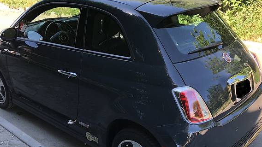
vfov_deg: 27.7
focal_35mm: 43
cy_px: 77
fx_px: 299
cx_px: 128
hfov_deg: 47.4
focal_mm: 4
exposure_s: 1/120
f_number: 1.8
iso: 25
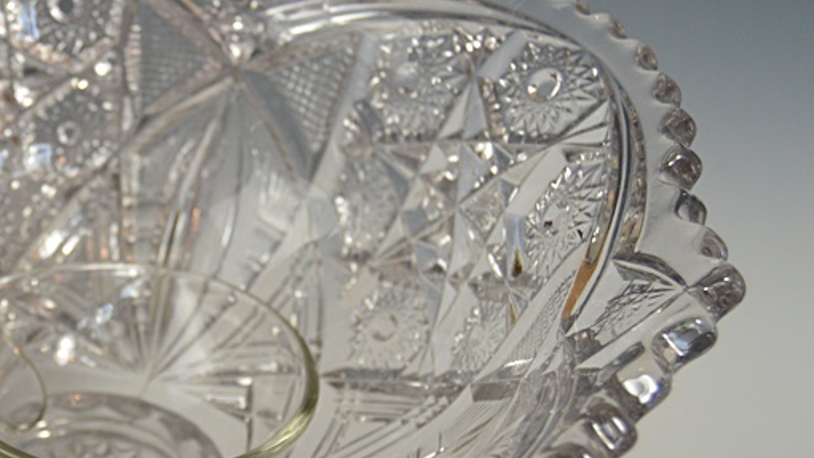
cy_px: 243
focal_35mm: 80
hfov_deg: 25.8
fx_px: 1727
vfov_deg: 15.1
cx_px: 102
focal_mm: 26
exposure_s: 1/80
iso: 400
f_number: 4.5
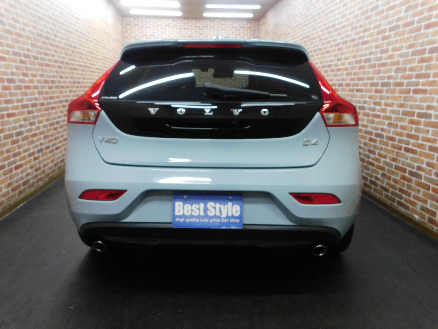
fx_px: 291
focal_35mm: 23
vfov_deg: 58.9
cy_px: 164
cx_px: 219
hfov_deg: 73.9
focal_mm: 4
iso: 360
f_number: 3
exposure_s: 1/30
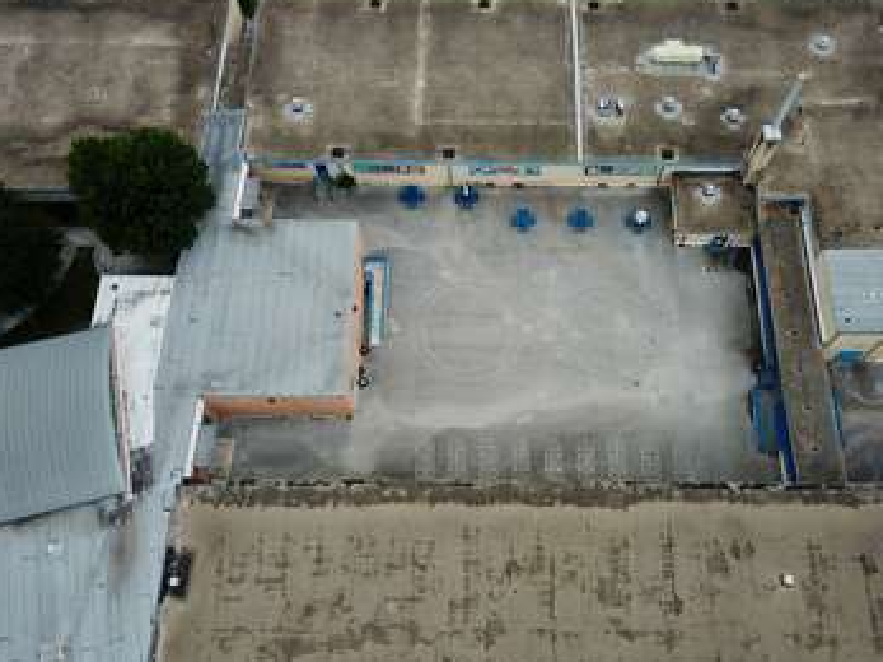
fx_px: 765
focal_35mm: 30
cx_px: 496
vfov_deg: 46.7
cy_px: 364
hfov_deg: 59.8
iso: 100
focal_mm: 4.73
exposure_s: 1/473
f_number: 2.2
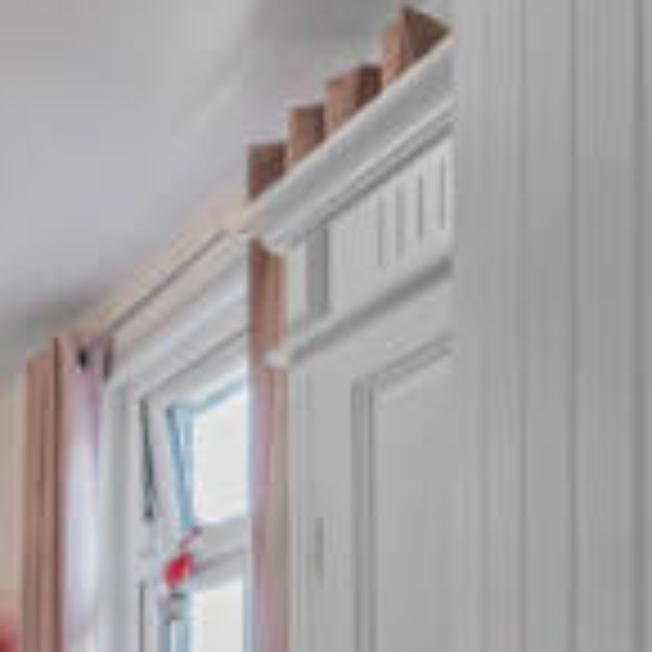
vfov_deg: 31.1
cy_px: 780
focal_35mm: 46
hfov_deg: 24.7
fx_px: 980
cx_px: -407
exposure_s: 1/50
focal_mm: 12
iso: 400
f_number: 7.1
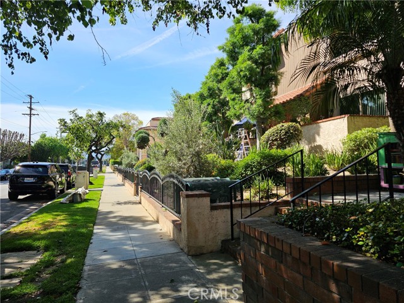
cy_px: 152
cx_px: 202
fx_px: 268
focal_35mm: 23
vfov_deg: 58.9
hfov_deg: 73.9
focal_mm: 6.3
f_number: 1.7
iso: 10
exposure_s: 1/477
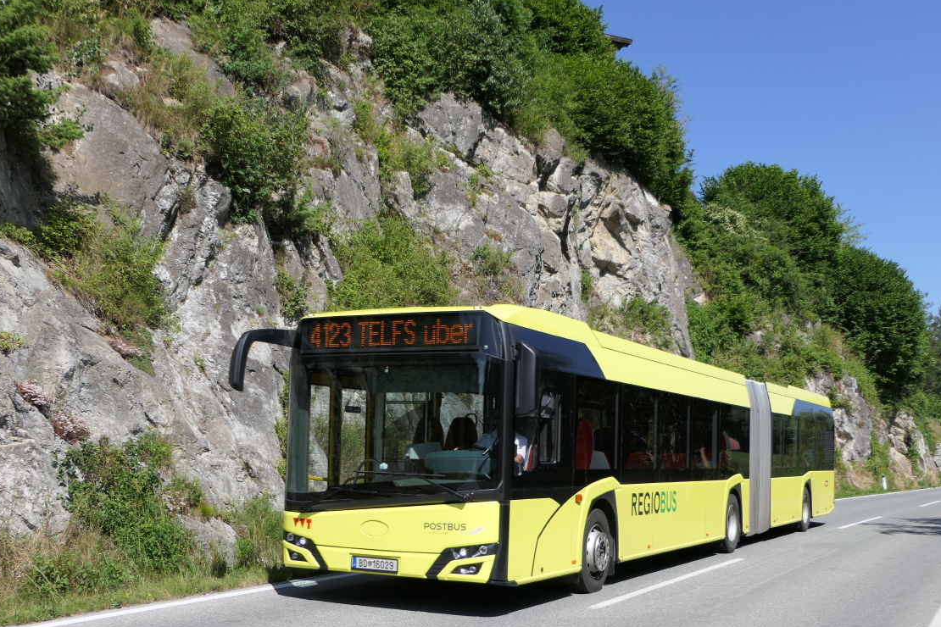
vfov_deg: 32.6
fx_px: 1072
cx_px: 498
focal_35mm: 41
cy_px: 360
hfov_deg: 47.4
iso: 125
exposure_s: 1/1000
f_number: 4
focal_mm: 12.7
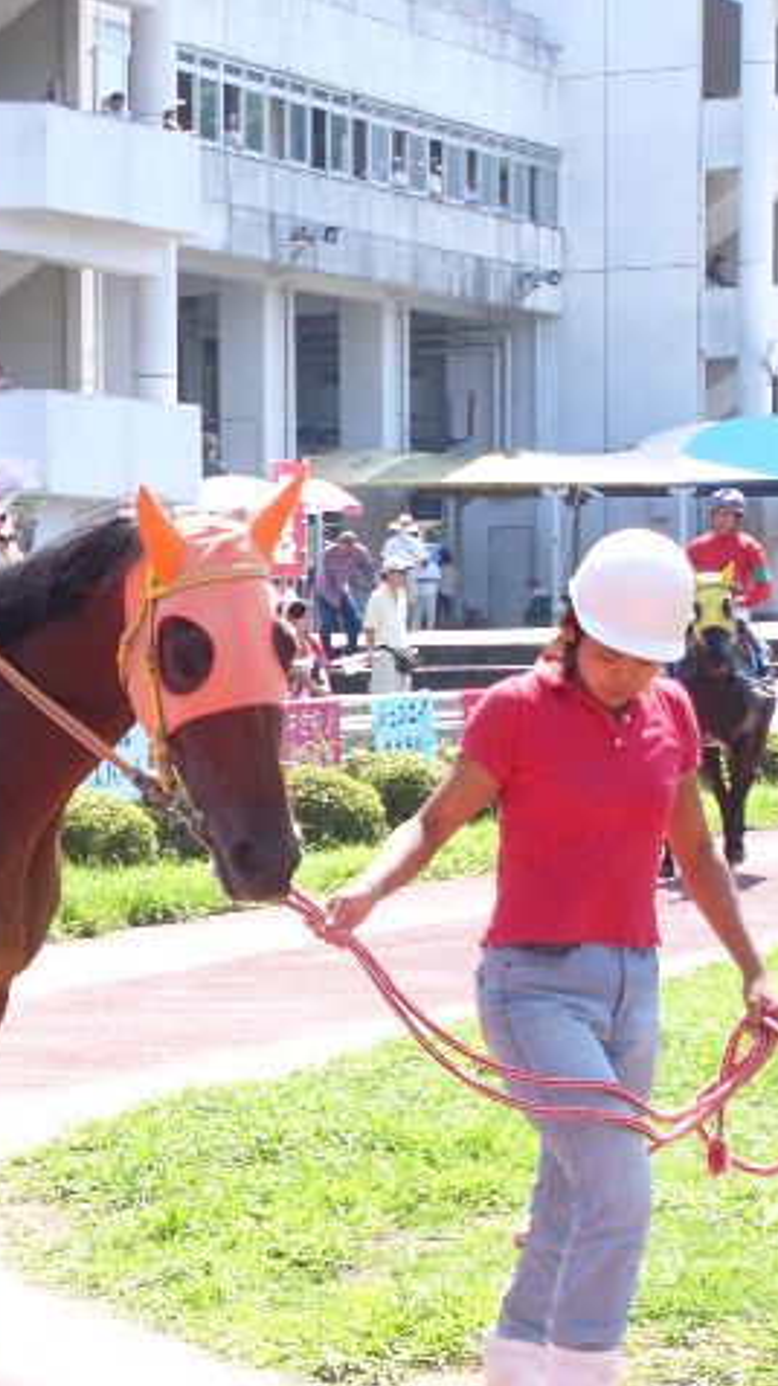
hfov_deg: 10.2
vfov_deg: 18.3
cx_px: -139
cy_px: 692
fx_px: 4295
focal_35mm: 117
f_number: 4
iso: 50
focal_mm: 13.3
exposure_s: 1/160
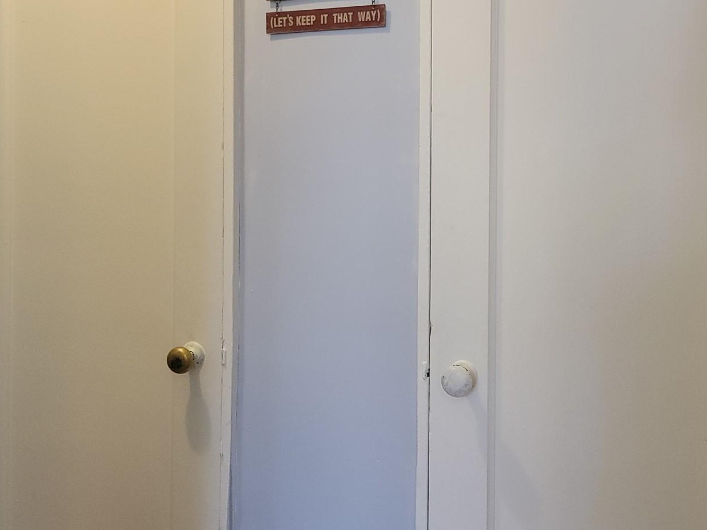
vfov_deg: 35.9
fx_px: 817
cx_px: 455
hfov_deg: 46.3
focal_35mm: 40
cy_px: 231
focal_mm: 6.7
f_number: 1.8
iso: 250
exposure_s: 1/40
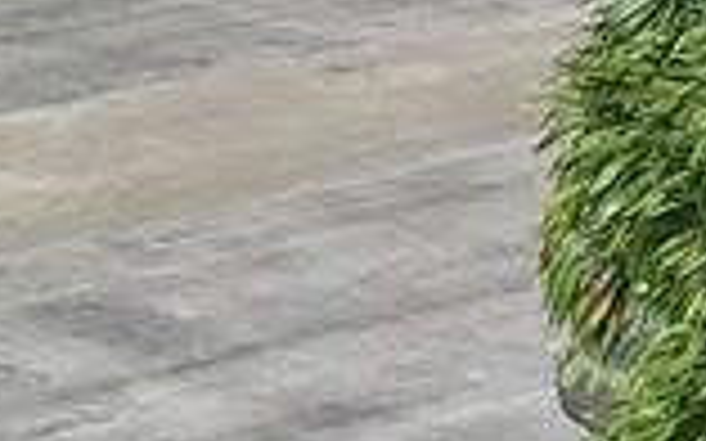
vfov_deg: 6.0
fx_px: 4116
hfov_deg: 9.4
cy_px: -472
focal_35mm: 214
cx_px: -540
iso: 25
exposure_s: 1/1698
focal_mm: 3.3
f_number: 2.4
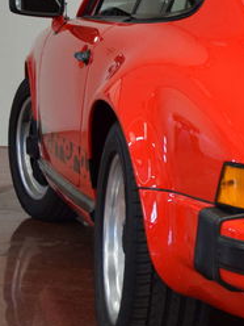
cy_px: 89
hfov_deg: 10.4
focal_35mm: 134
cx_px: 441
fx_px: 1259
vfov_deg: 14.7
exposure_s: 1/60
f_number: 4.2
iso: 1000
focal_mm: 30
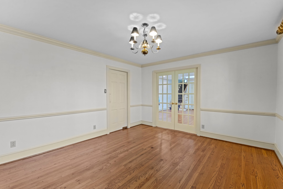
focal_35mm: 15
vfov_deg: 77.3
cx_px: 142
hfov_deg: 100.4
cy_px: 94
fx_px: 118
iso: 400
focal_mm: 15
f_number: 7.1
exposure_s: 1/2
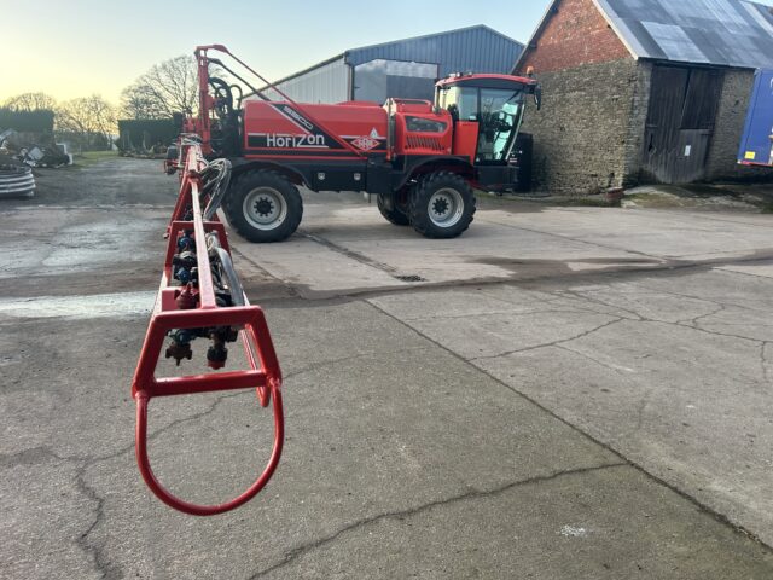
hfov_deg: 67.3
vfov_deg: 53.1
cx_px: 386
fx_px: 581
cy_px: 290
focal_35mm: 26
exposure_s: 1/121
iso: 125
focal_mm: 5.7
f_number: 1.5
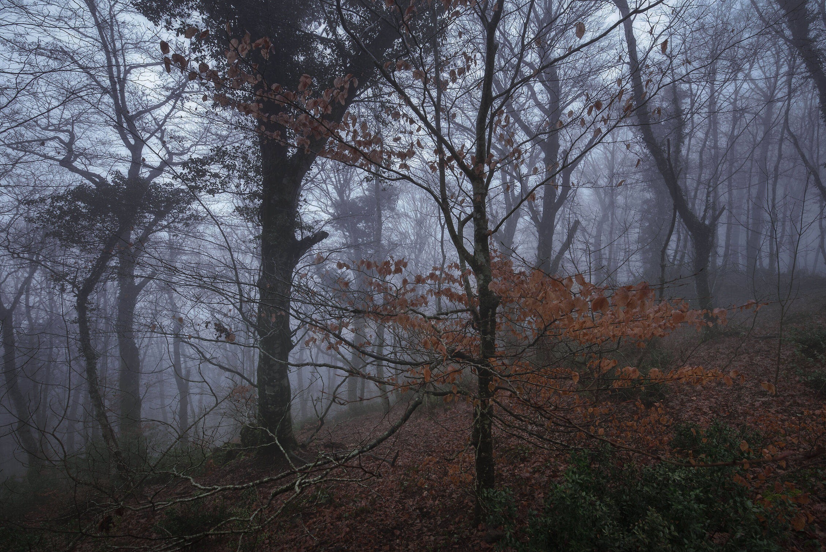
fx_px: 367
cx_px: 440
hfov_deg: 96.6
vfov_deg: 73.8
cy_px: 287
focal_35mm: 16
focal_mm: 15
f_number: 6.3
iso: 320
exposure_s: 1/40
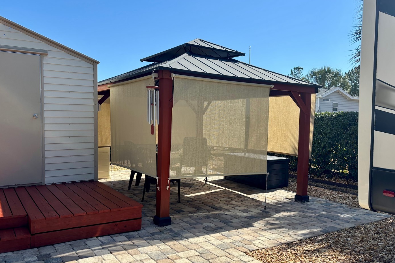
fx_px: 340
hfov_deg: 60.3
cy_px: 131
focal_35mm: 31
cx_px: 200
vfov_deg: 42.3
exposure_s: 1/3311
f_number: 1.6
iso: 50
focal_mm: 5.96
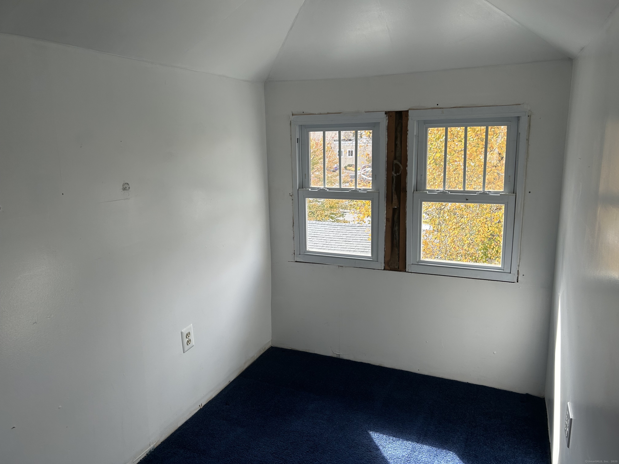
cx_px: 310
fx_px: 465
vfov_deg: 53.1
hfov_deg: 67.3
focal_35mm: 26
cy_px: 232
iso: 50
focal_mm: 5.7
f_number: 1.5
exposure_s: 1/297
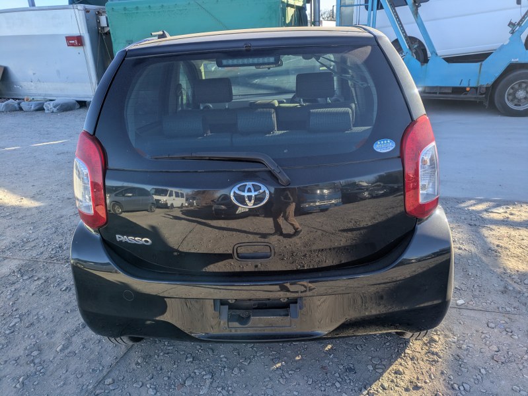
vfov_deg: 54.9
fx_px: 381
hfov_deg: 69.4
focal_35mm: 25
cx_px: 264
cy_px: 198
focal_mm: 5.43
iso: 45
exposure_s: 1/547
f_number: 1.89
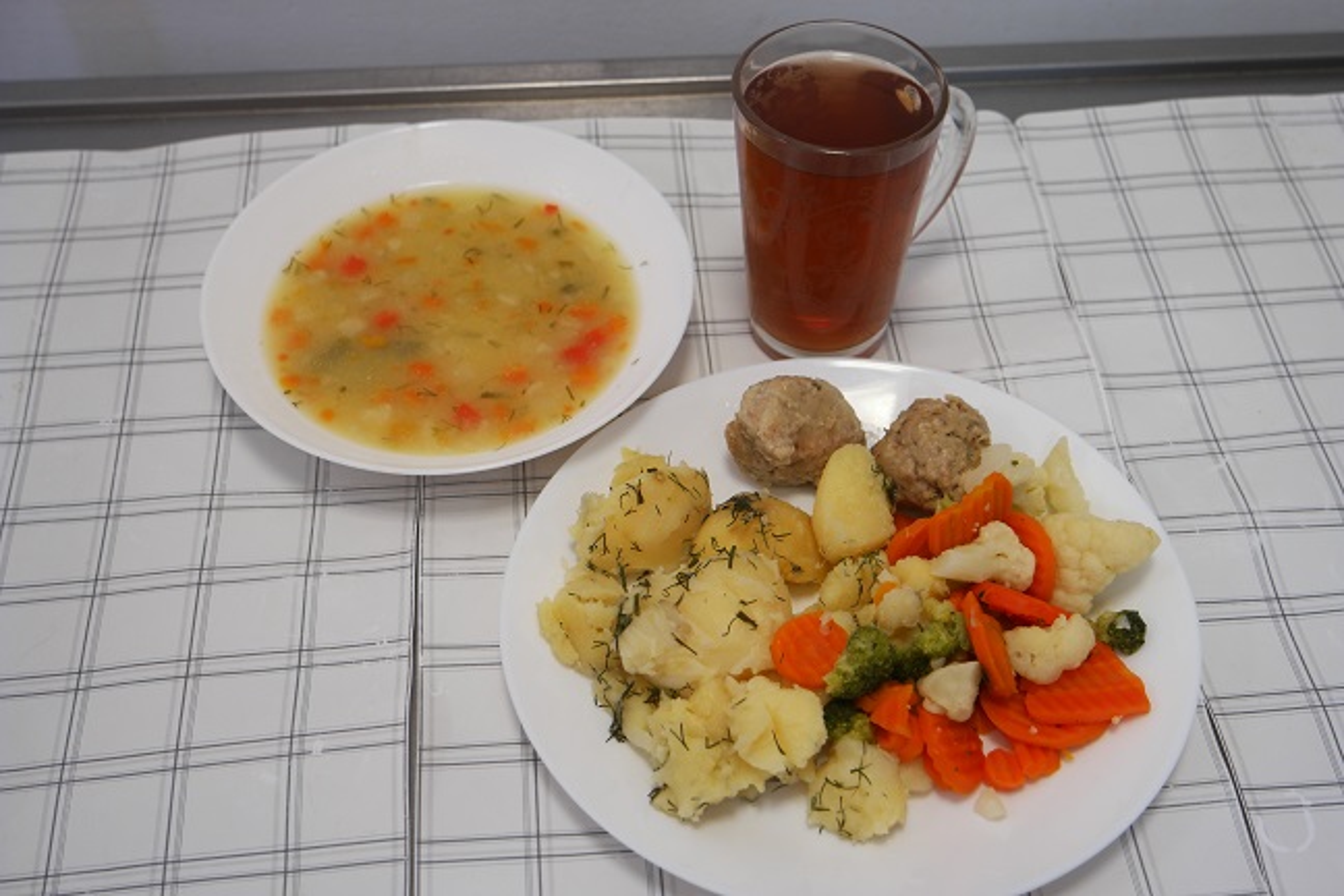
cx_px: 672
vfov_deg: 29.2
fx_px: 1717
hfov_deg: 42.7
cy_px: 448
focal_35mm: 46
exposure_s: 1/50
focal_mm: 30
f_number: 4.5
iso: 400
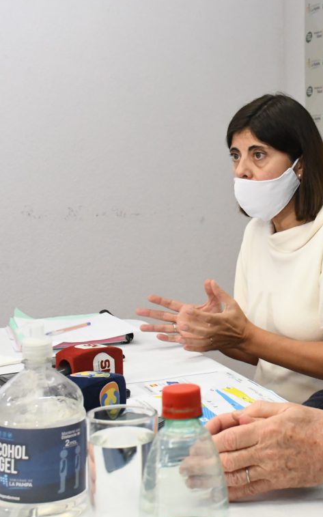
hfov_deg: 19.5
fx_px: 899
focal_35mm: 64
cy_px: 262
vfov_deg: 32.1
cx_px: 356
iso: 6400
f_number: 7.1
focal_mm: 27
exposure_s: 1/200
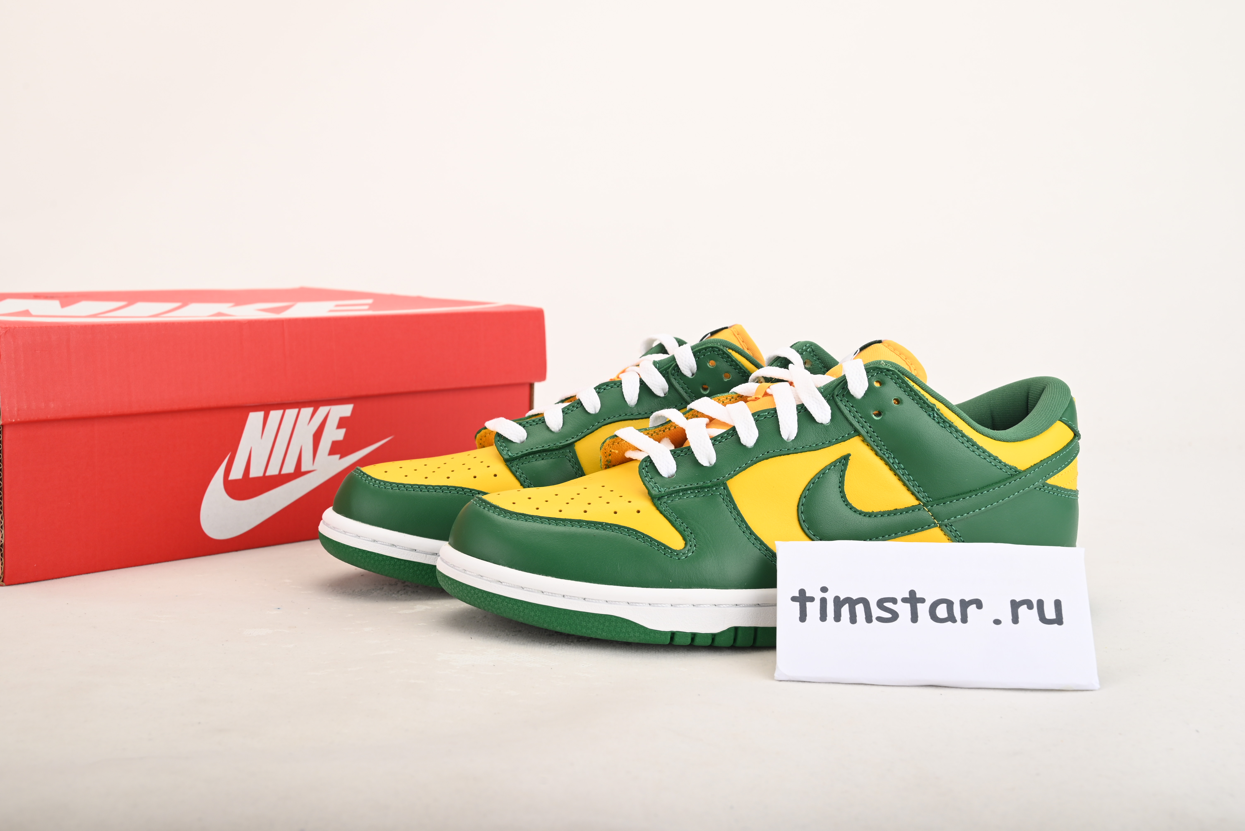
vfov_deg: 29.3
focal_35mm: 46
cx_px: 622
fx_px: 1591
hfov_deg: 42.7
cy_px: 416
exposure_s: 1/200
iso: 100
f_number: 11
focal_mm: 46
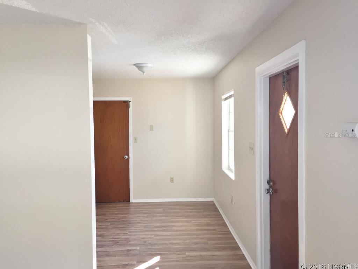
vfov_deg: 48.2
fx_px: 300
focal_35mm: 29
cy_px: 134
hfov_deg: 61.7
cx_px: 179
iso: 32
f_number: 2.2
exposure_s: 1/30
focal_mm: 4.15
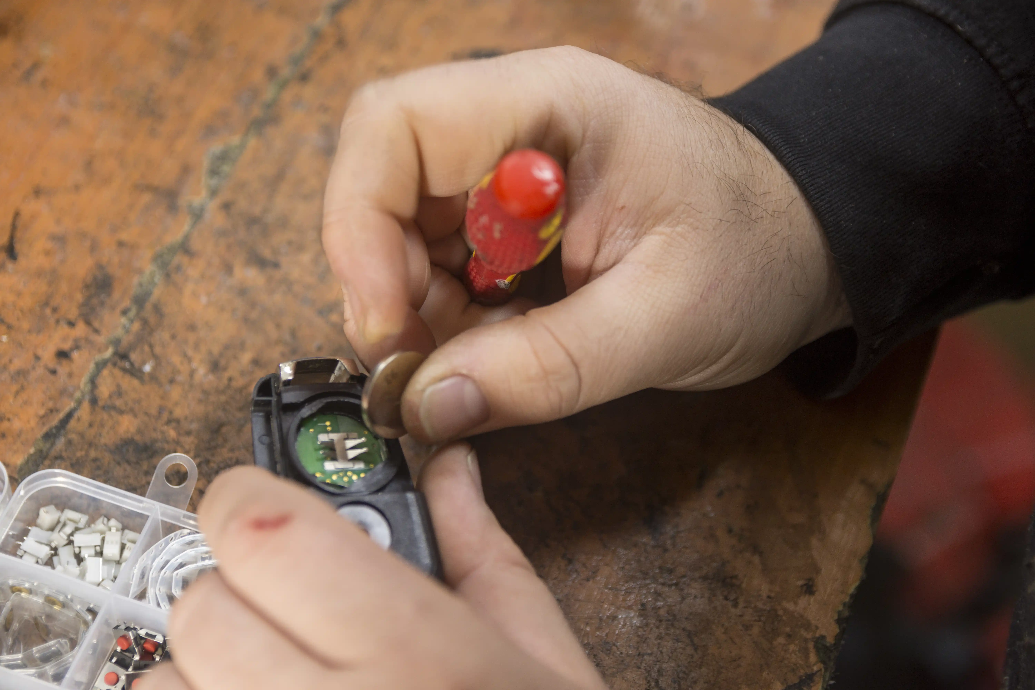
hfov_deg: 27.0
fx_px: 2156
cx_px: 518
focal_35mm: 75
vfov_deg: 18.2
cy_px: 345
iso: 200
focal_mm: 50
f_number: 2.8
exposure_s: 1/60
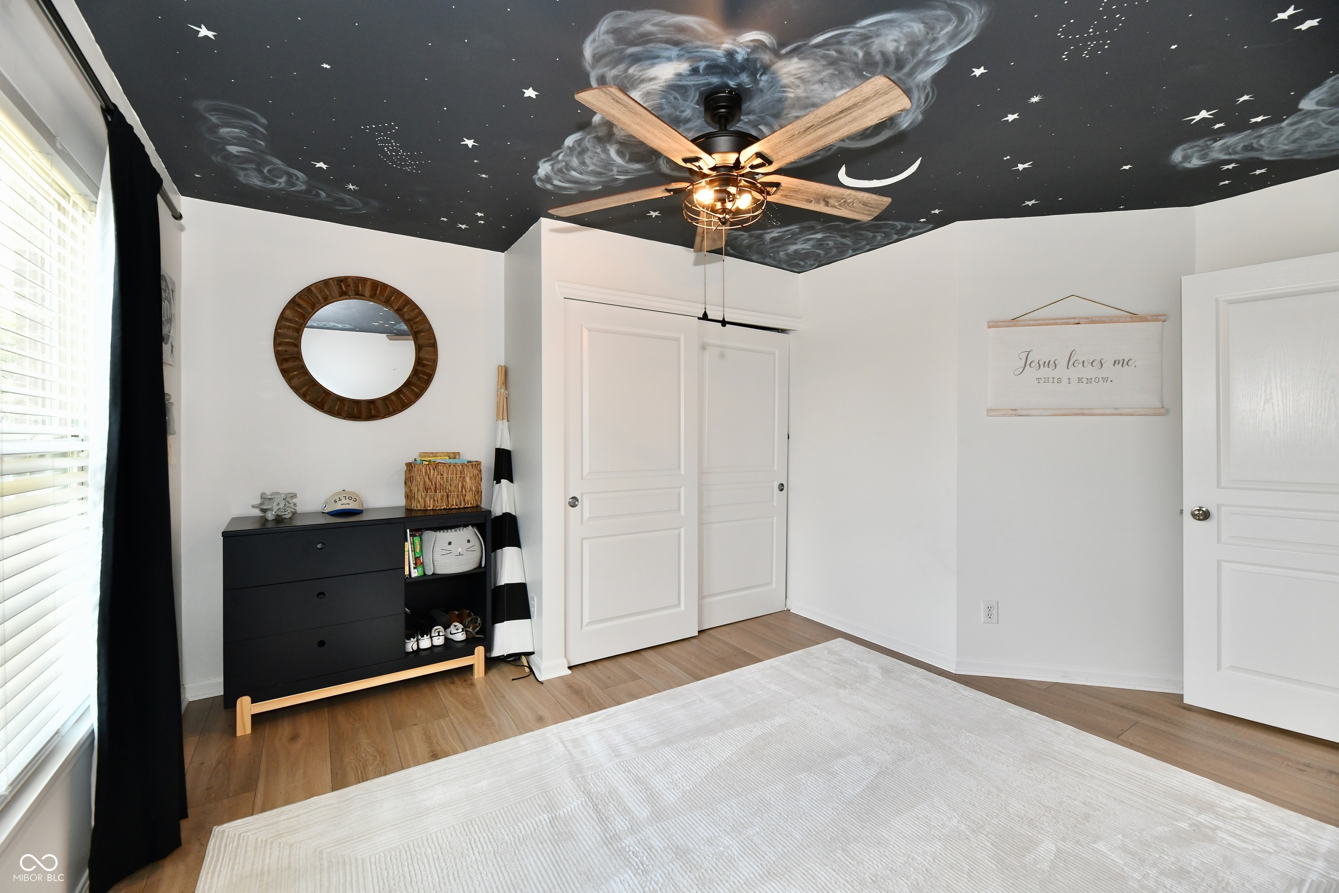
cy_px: 446
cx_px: 670
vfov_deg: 81.2
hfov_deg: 104.3
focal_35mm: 14
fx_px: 521
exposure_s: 1/100
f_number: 7.1
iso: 800
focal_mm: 14
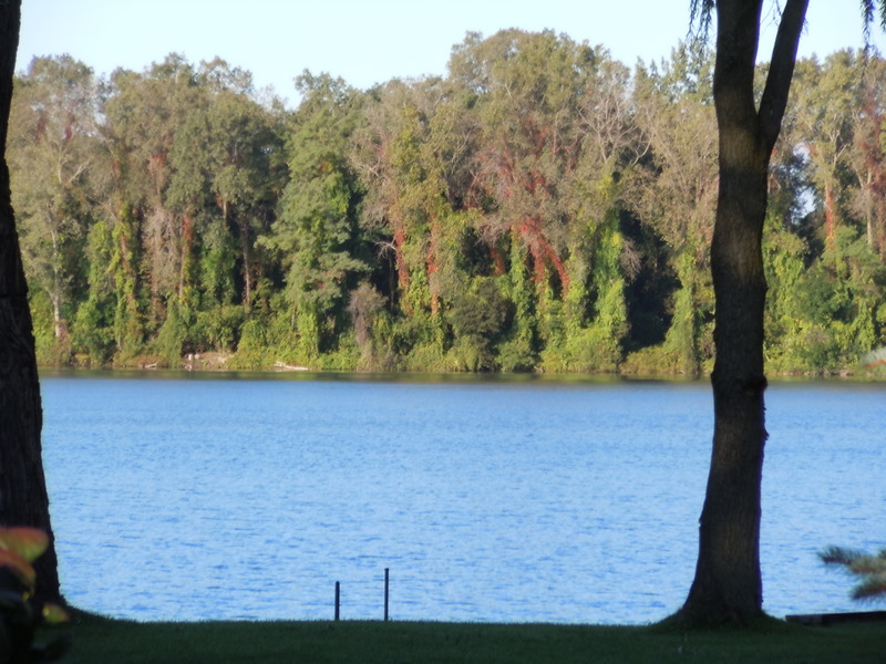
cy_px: 332
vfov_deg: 7.6
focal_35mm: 196
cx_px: 443
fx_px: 5017
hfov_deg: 10.1
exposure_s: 1/200
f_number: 5.6
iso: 100
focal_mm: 35
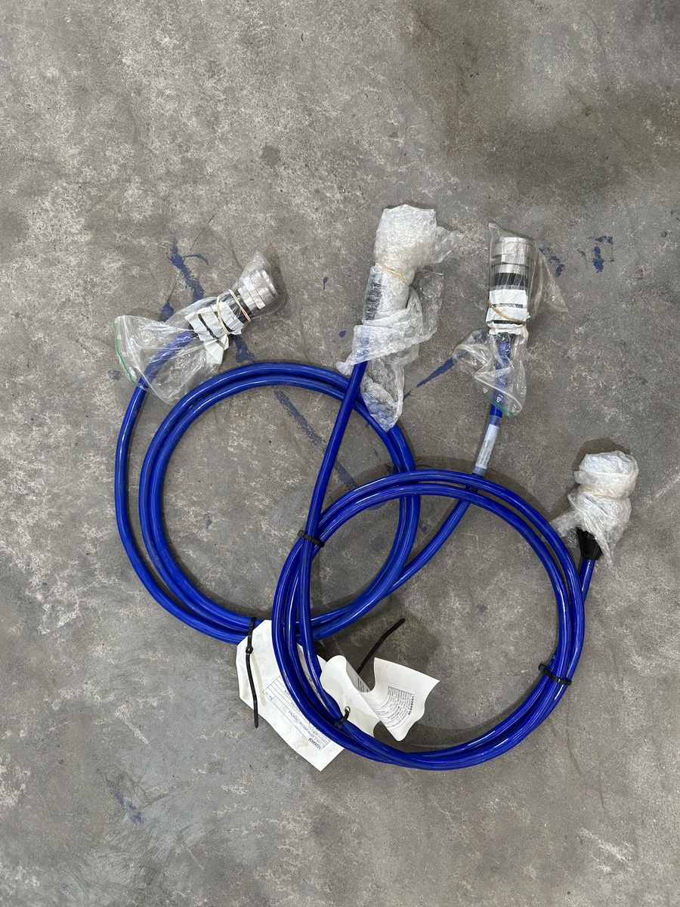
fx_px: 681
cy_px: 454
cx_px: 340
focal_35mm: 26
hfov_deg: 53.1
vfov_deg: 67.3
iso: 80
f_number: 1.5
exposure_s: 1/100
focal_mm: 5.7
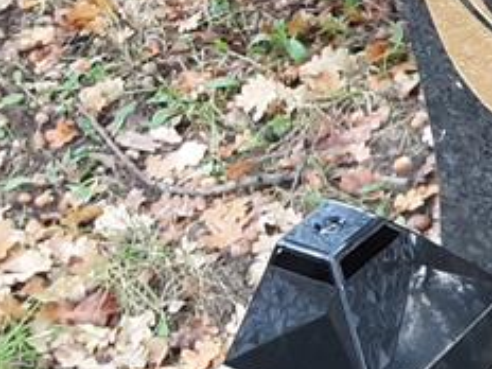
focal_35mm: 118
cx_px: 892
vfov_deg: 12.6
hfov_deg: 14.6
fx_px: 1677
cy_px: 189
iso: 80
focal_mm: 2.9
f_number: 1.9
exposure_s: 1/50
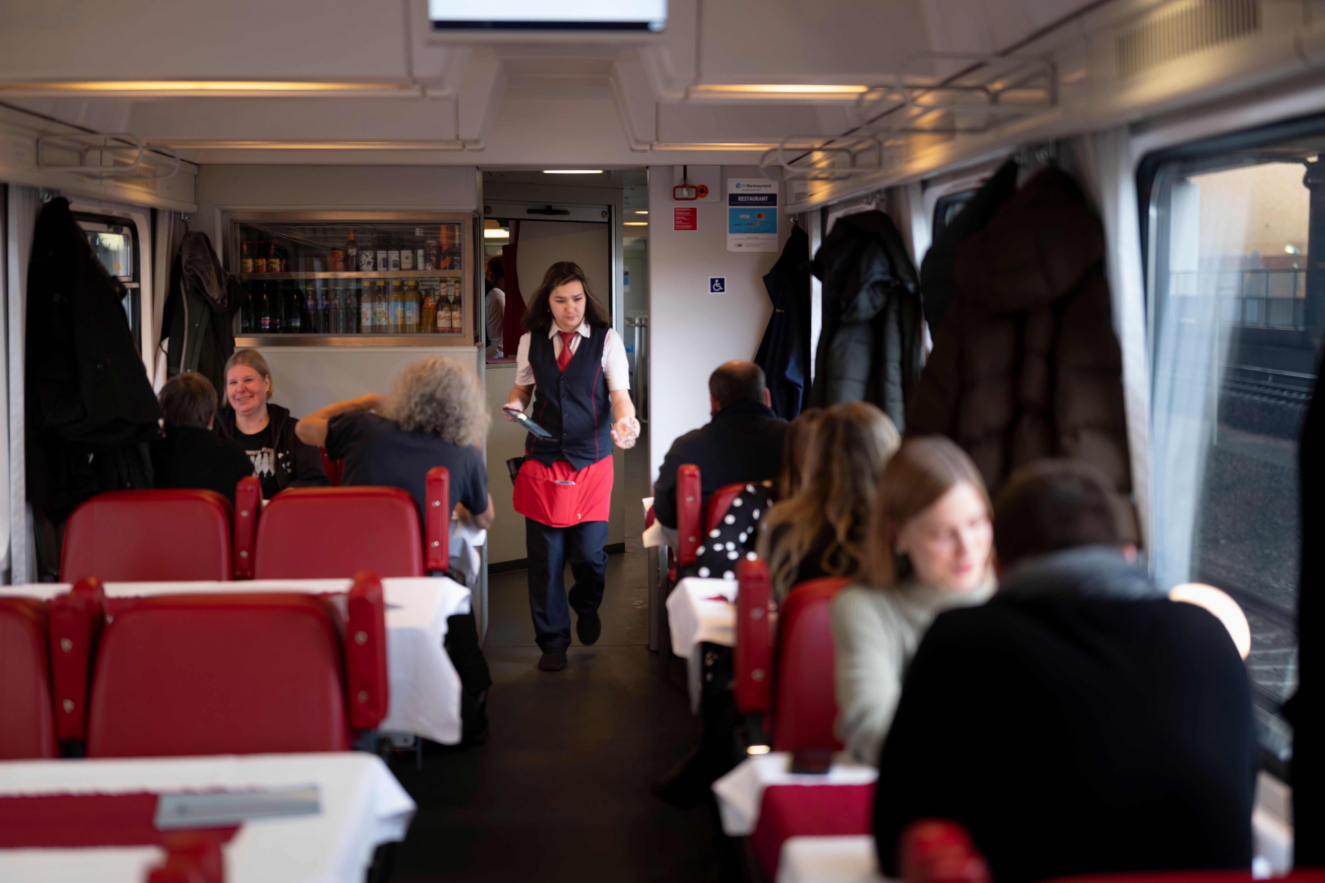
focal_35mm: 50
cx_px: 662
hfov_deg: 39.6
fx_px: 1840
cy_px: 442
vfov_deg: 27.0
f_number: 1.4
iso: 200
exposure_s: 1/80
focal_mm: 50
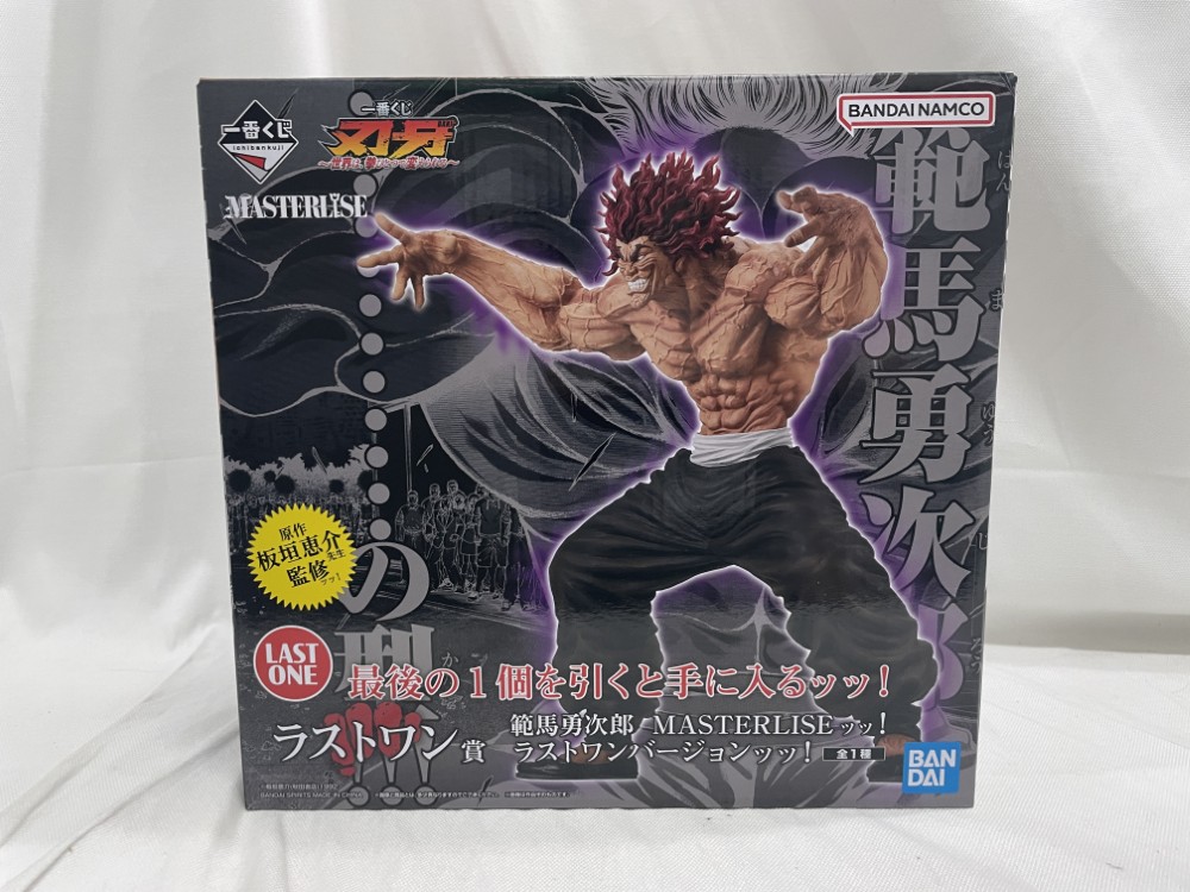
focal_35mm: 26
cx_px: 595
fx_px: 894
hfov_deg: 67.3
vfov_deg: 53.1
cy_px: 446
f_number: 1.6
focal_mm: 4.2
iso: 125
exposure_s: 1/50
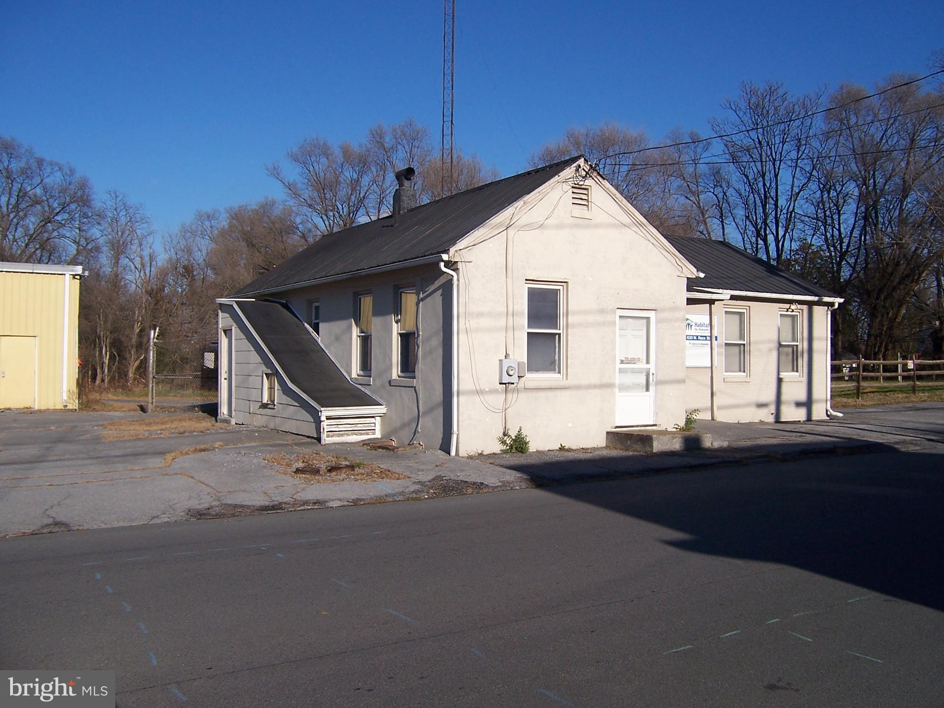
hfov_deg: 55.4
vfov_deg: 42.9
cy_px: 354
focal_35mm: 33
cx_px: 472
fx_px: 900
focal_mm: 5.5
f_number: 4
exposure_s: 1/1000
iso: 80
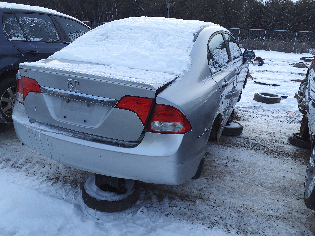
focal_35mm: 27
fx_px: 246
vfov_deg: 51.3
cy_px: 114
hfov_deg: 65.3
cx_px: 158
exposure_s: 1/565
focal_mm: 3.58
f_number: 1.9
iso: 40
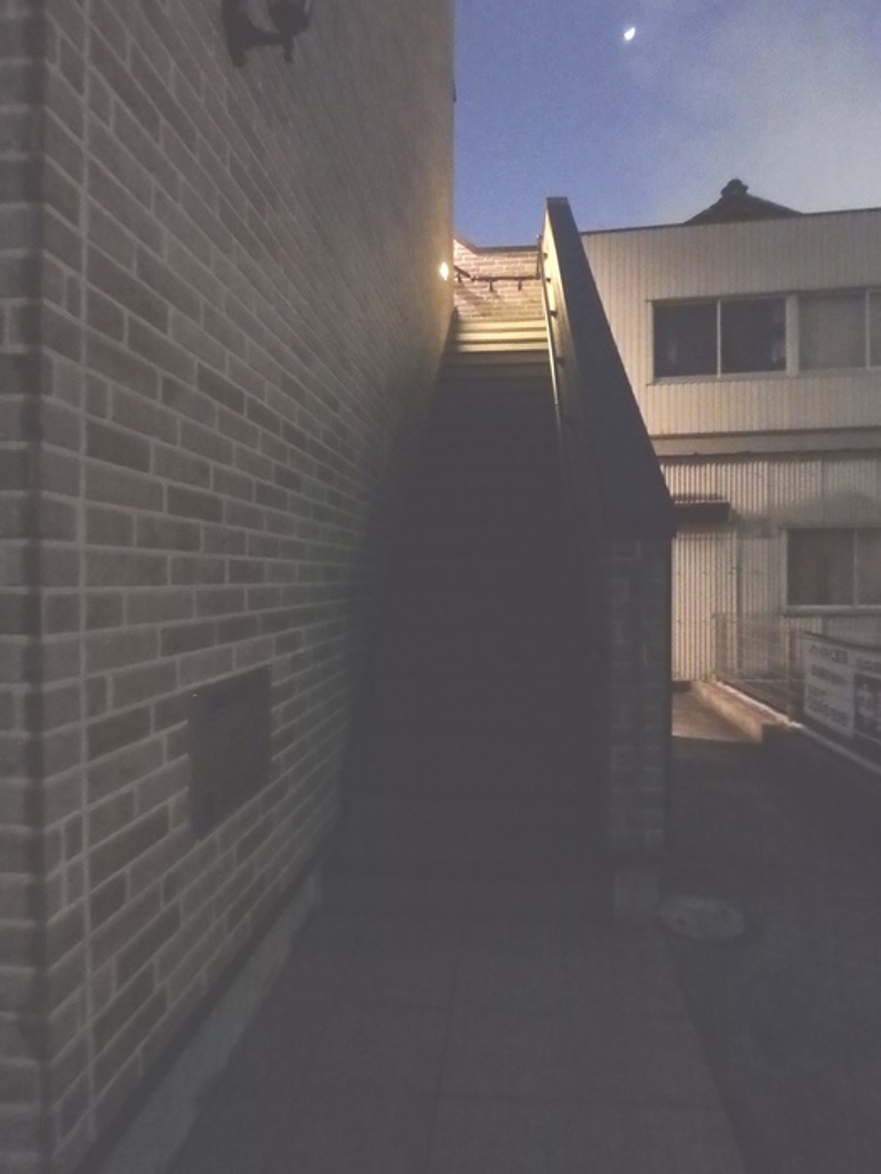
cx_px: 440
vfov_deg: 79.0
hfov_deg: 63.4
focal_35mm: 21
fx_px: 713
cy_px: 587
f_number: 3.5
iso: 1600
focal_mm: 3.7
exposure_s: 1/2
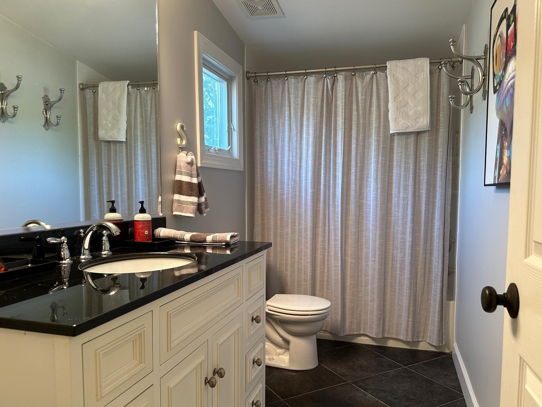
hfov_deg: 65.3
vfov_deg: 51.3
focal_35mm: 27
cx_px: 269
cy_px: 222
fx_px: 423
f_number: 1.78
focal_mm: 6.86
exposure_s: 1/60
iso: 125
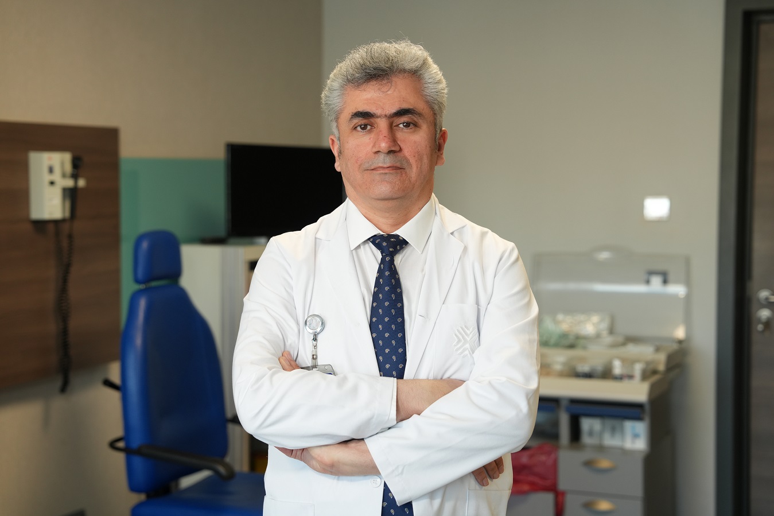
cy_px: 258
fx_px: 1440
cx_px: 387
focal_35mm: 67
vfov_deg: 20.3
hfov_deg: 30.1
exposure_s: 1/125
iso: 640
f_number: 3.5
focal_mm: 67
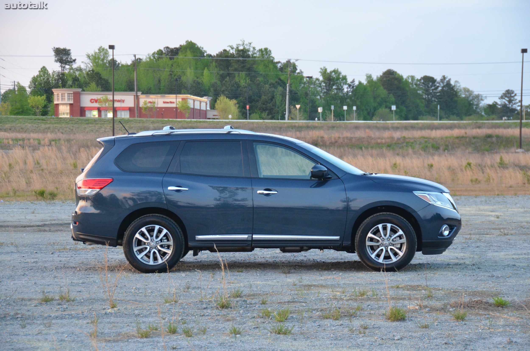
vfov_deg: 13.0
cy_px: 176
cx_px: 265
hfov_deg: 19.5
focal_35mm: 105
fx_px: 1543
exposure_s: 1/100
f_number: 5
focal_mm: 70
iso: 1600
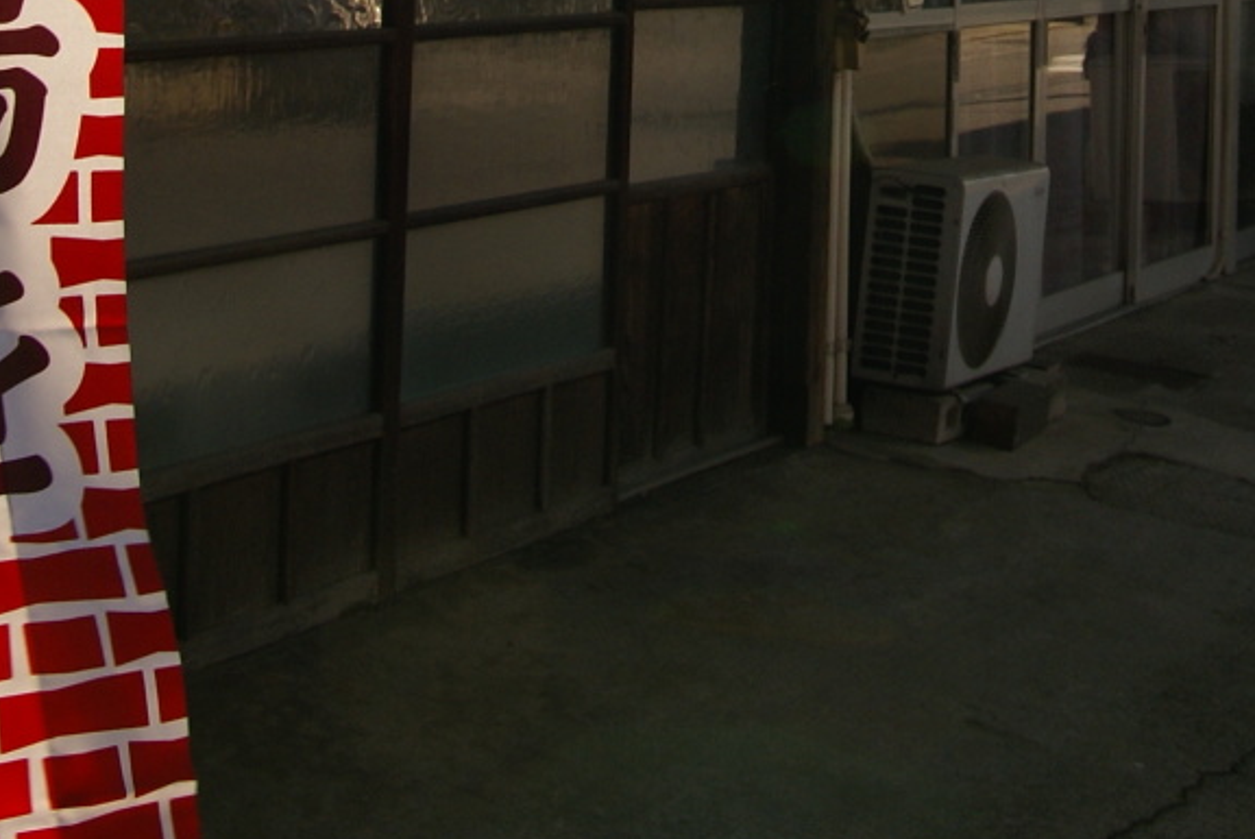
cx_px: 889
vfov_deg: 14.2
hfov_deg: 22.5
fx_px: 3140
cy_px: -435
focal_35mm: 90
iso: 100
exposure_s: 1/100
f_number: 8
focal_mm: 18
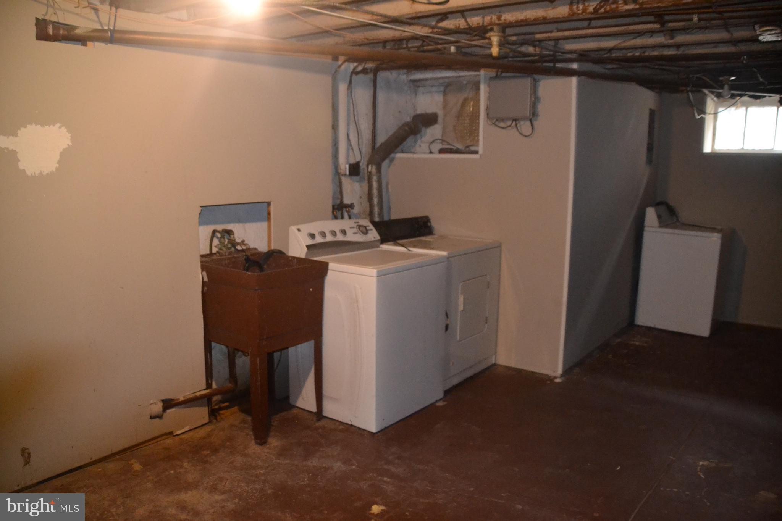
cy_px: 260
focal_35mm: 27
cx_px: 391
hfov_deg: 67.4
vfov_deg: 47.9
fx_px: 586
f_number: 3.5
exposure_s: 1/60
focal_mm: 18
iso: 3200
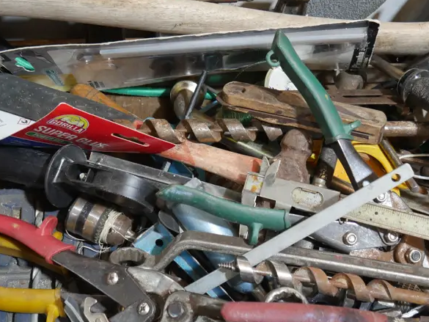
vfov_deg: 26.1
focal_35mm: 56
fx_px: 694
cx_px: 260
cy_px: 160
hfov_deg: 34.2
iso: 500
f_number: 3.6
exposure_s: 1/60
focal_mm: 16
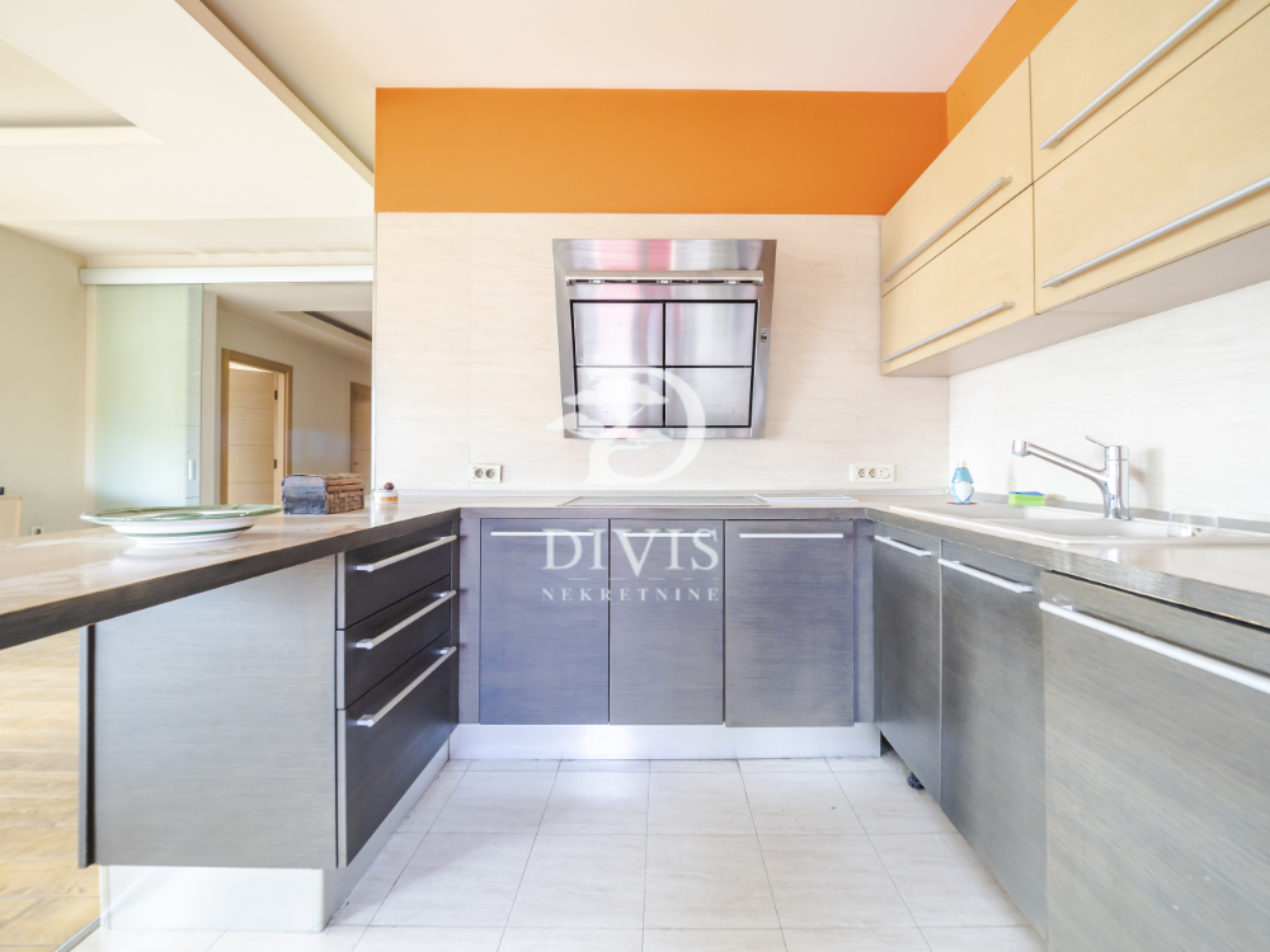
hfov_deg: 102.1
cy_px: 476
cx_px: 635
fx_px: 514
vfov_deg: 85.7
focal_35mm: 14
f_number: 4
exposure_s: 1/15
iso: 400
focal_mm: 7
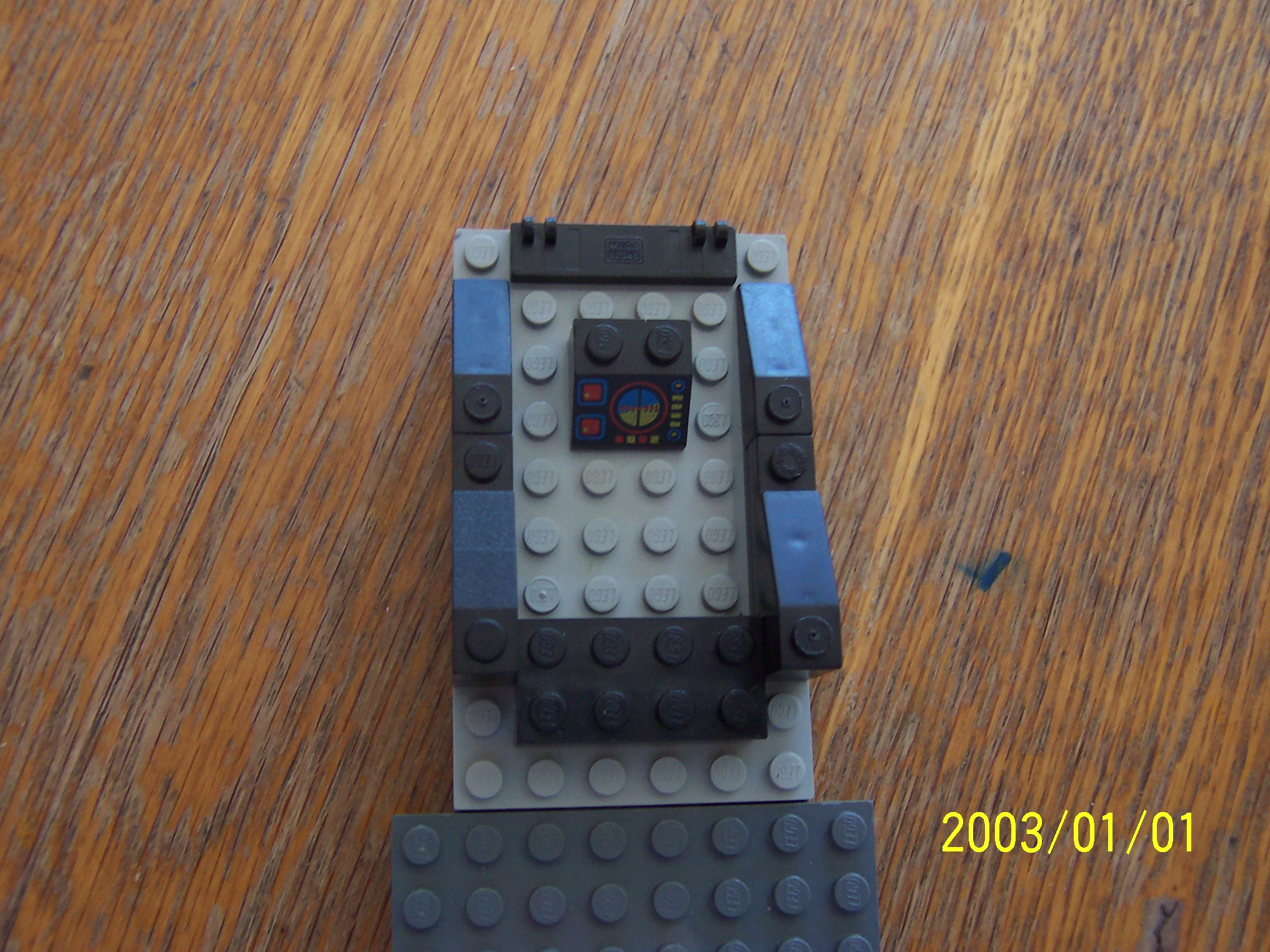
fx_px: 1321
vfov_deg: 39.7
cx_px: 635
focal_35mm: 36
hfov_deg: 51.4
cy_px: 476
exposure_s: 1/30
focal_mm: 5.6
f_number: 2.8
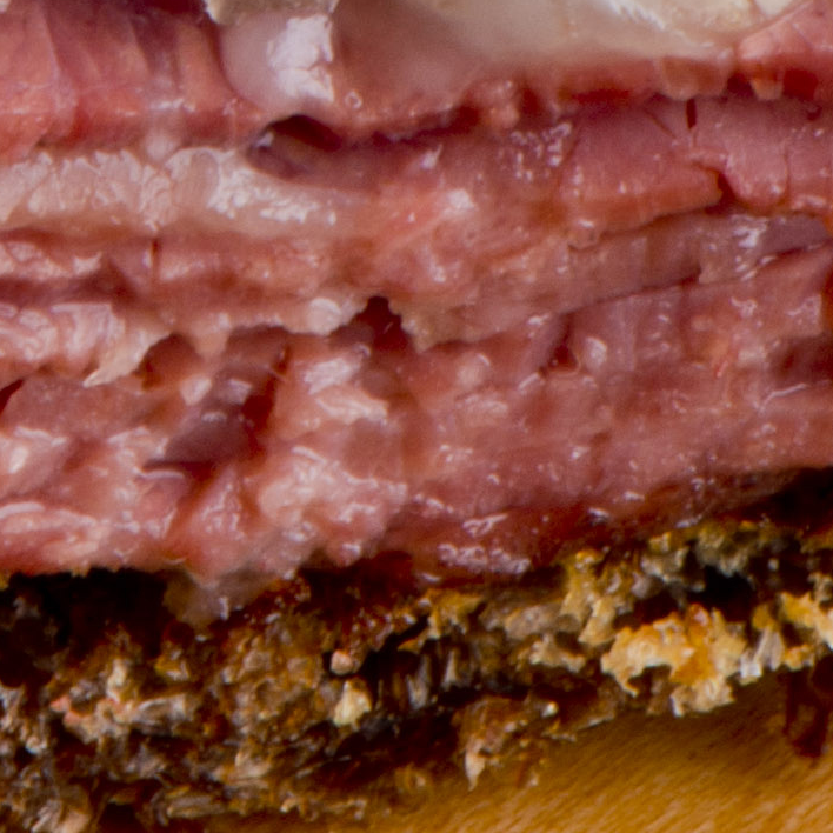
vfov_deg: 1.9
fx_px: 25265
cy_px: -1332
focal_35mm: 928
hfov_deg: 1.9
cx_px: 418
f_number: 25
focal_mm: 105
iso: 160
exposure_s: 1/200
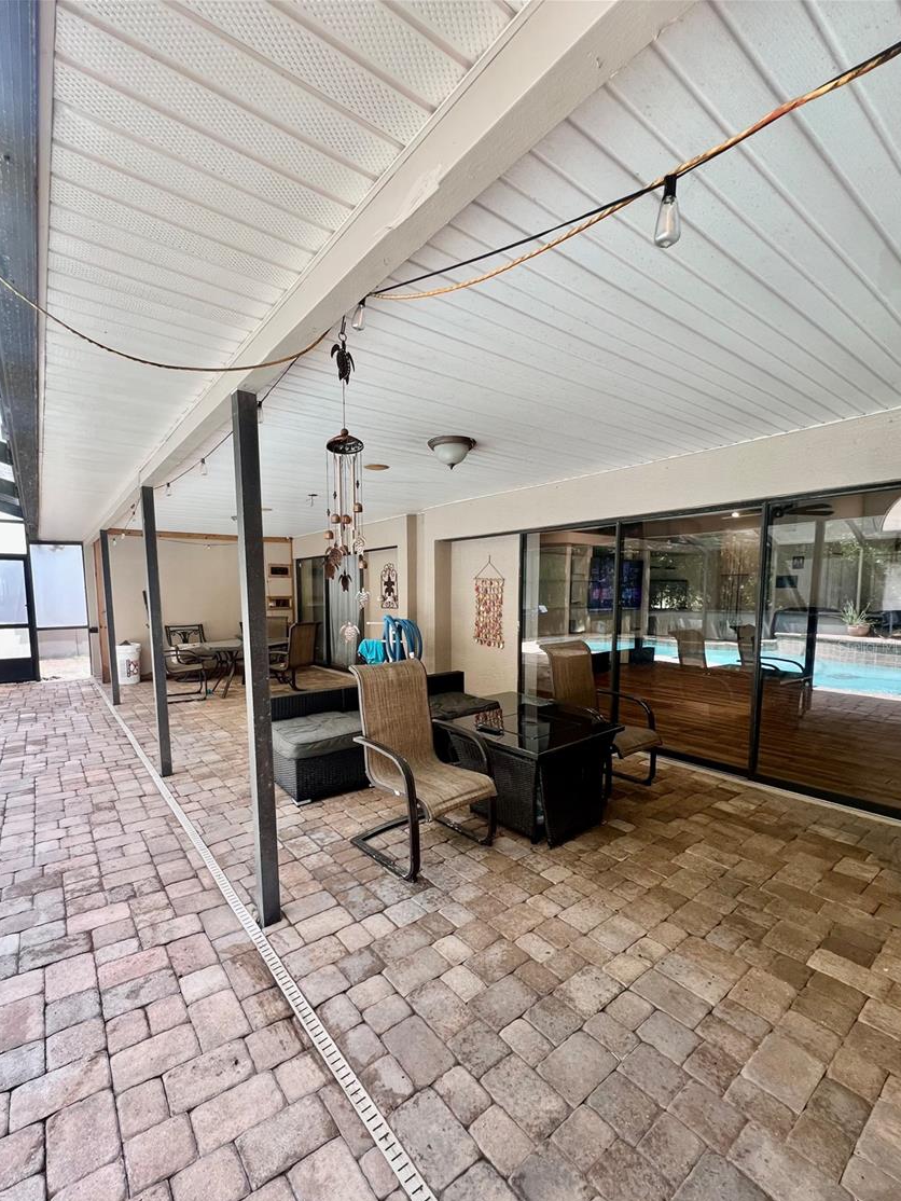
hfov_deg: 85.6
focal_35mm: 14
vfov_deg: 101.9
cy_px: 646
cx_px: 429
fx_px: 486
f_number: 1.8
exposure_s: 1/99
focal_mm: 1.57
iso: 50
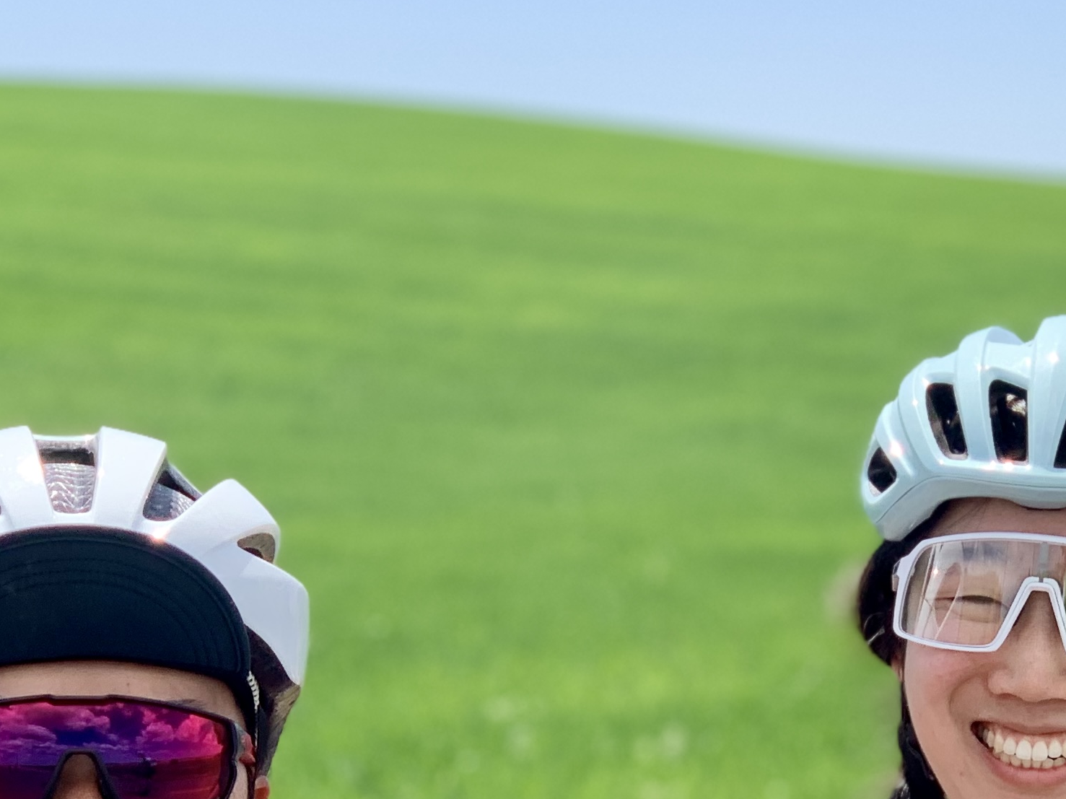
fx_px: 4372
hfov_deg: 13.8
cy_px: 807
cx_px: 818
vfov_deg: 10.4
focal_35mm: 142
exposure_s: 1/378
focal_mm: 6
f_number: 2.4
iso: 16
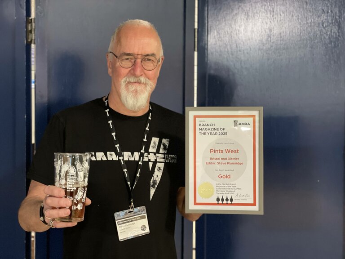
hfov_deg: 36.8
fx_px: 518
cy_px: 130
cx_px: 172
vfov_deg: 28.0
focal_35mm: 52
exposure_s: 1/20
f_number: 2
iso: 500
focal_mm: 6
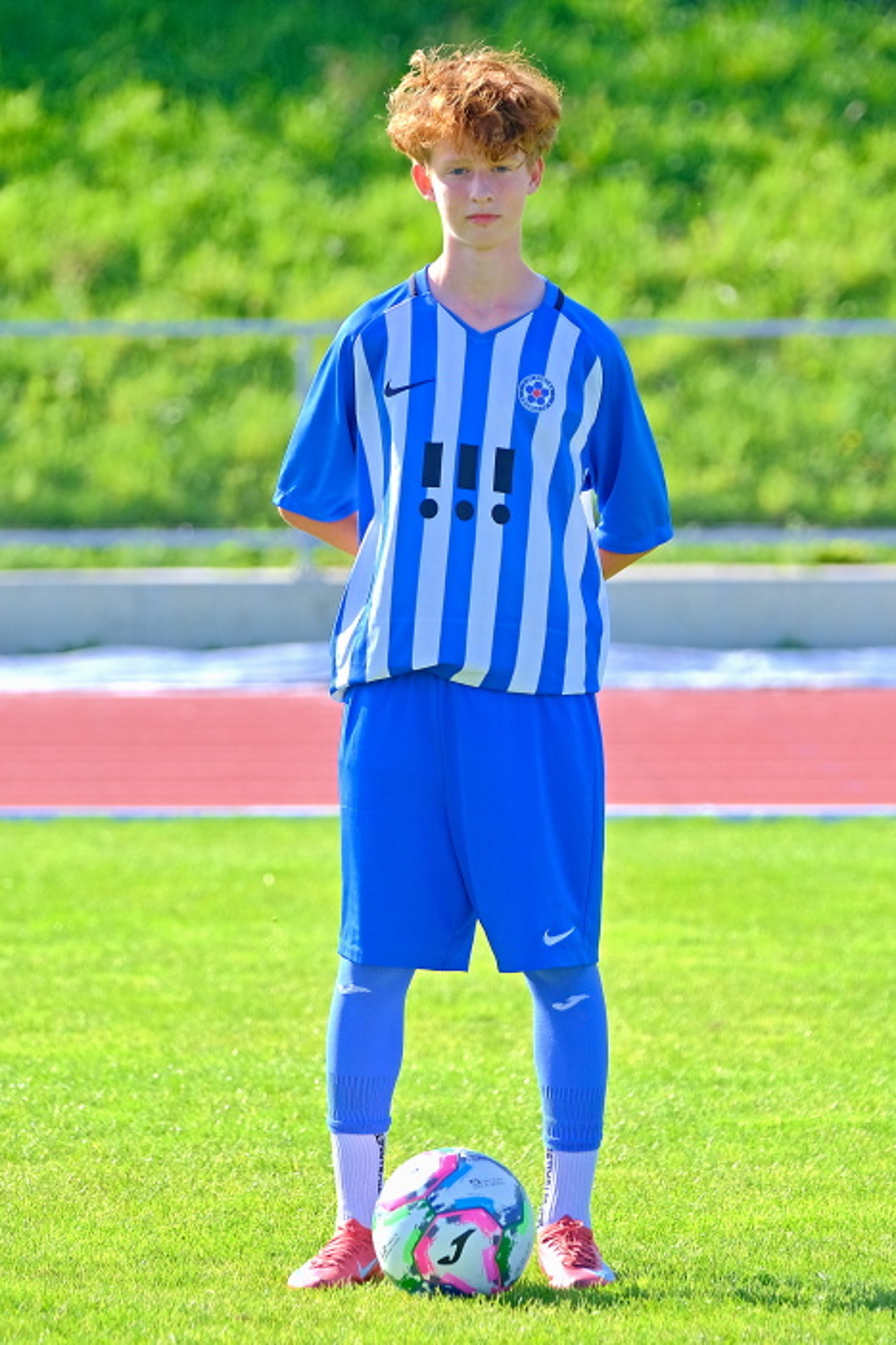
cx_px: 448
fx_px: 6461
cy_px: 672
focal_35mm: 173
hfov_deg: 7.9
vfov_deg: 11.9
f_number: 2.8
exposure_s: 1/1400
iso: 320
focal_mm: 115
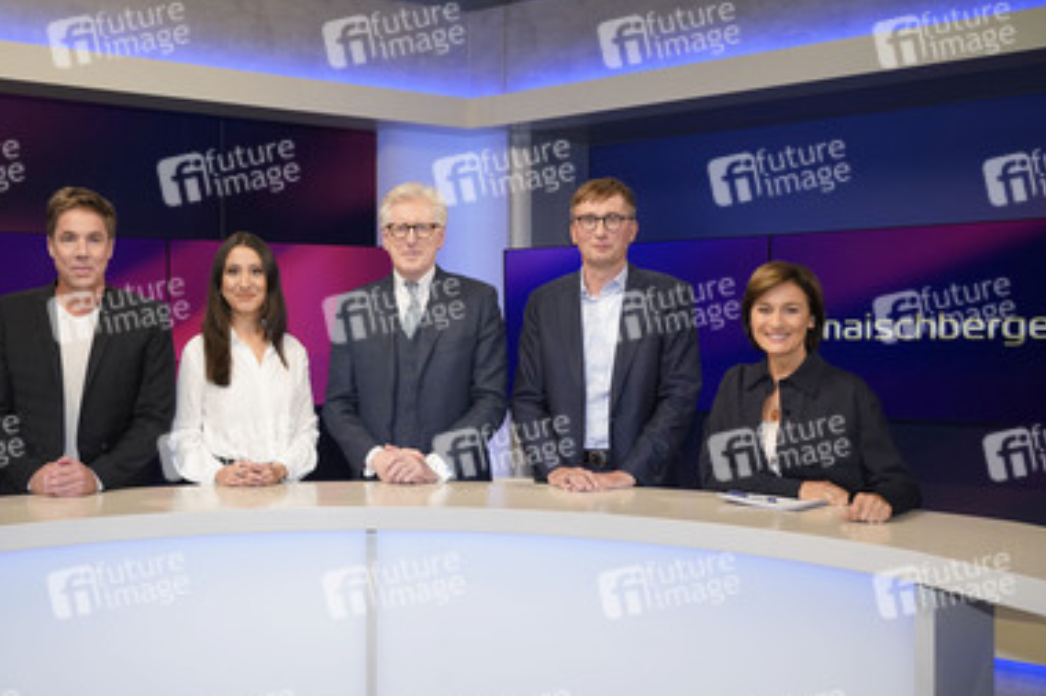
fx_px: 1104
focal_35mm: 38
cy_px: 380
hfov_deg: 50.5
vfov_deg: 35.0
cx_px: 431
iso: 2000
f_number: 5.6
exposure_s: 1/160
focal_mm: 32
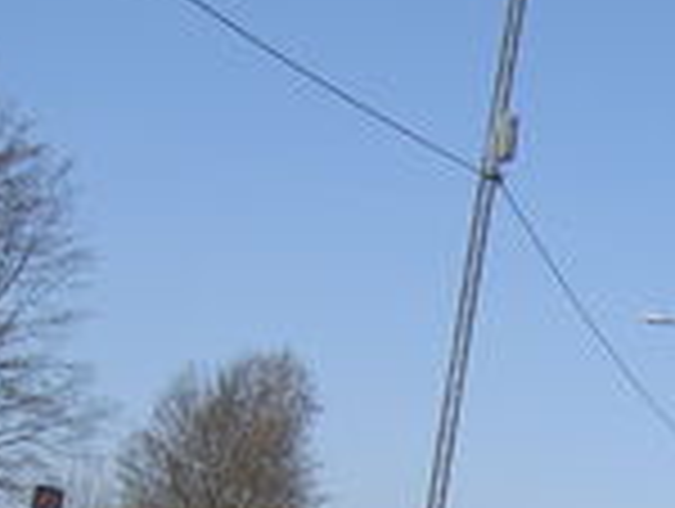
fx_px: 3242
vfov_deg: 8.6
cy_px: 899
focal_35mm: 166
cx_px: 972
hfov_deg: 11.5
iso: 50
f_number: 4.7
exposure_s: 1/400
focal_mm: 8
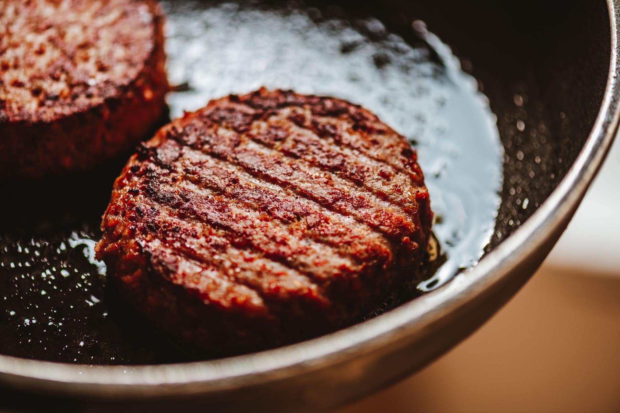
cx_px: 310
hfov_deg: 19.5
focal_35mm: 105
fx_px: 1808
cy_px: 206
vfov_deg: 13.0
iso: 400
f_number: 3.2
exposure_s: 1/250
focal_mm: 105
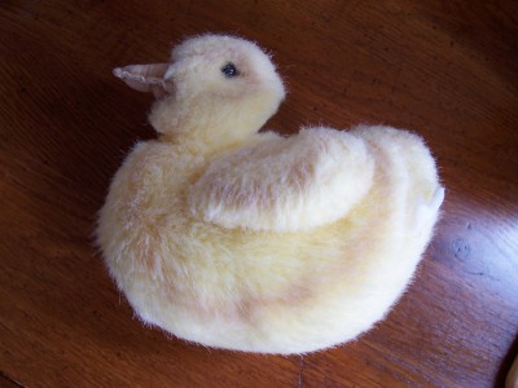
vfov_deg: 38.7
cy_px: 194
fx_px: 554
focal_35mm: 37
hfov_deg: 50.1
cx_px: 259
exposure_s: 1/30
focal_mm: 5.6
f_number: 2.8
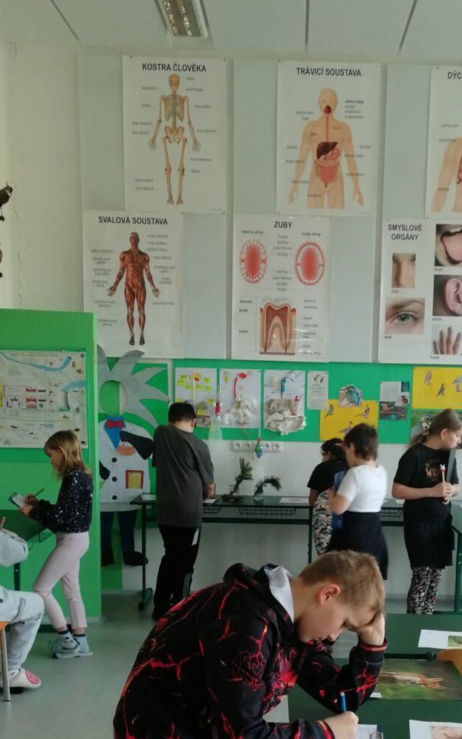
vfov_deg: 42.1
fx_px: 927
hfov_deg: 27.7
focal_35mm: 46
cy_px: 556
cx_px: 324
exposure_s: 1/50
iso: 100
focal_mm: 3.95
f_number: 2.2
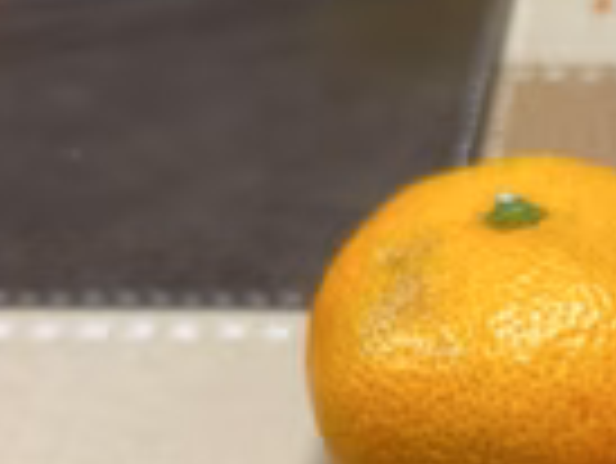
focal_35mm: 76
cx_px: 719
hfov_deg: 23.6
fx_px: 1354
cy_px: 464
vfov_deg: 18.9
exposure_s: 1/60
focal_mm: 5.7
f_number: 1.5
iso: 125
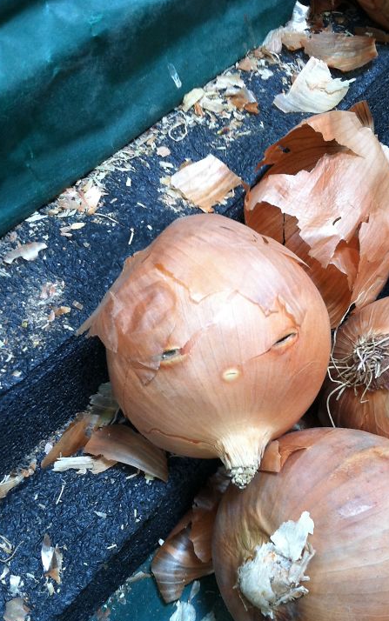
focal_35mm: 42
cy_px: 338
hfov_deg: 30.5
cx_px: 242
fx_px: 712
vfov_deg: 47.1
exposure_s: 1/30
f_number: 2.8
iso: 100
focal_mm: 3.85
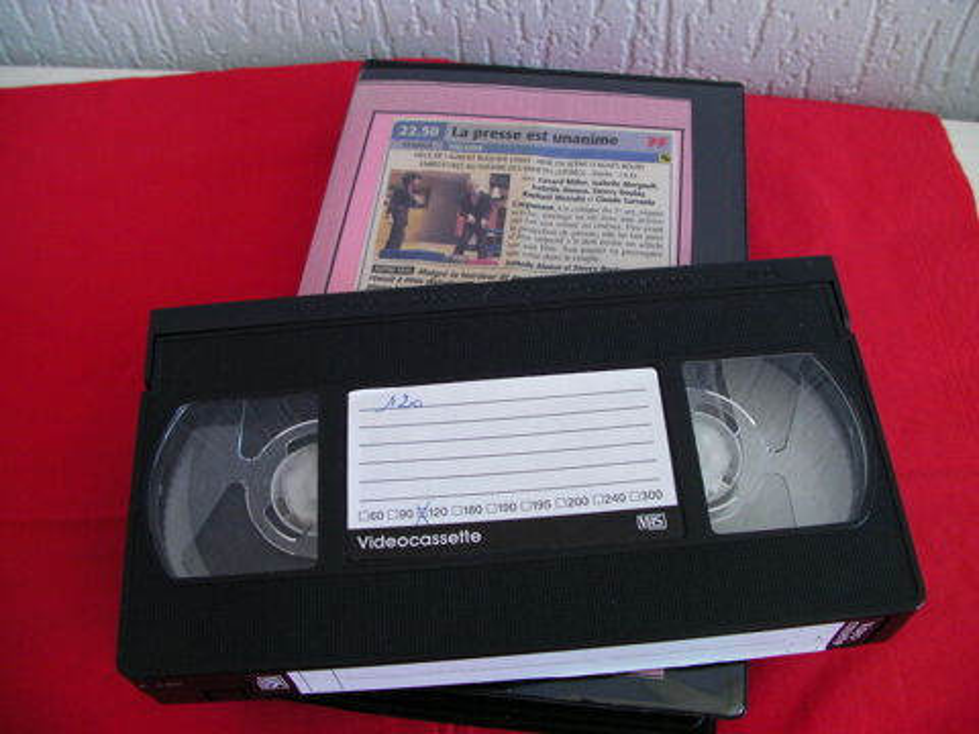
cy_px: 367
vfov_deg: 37.7
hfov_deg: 49.0
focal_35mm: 38
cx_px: 490
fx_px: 1075
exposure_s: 1/30
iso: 137
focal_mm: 6.3
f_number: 3.5
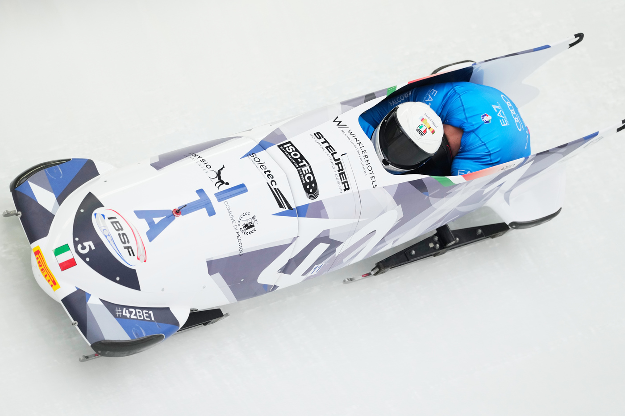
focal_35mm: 300
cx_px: 312
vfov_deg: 4.6
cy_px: 208
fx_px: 5207
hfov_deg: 6.9
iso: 1600
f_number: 2.8
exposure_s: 1/2500
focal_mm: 300
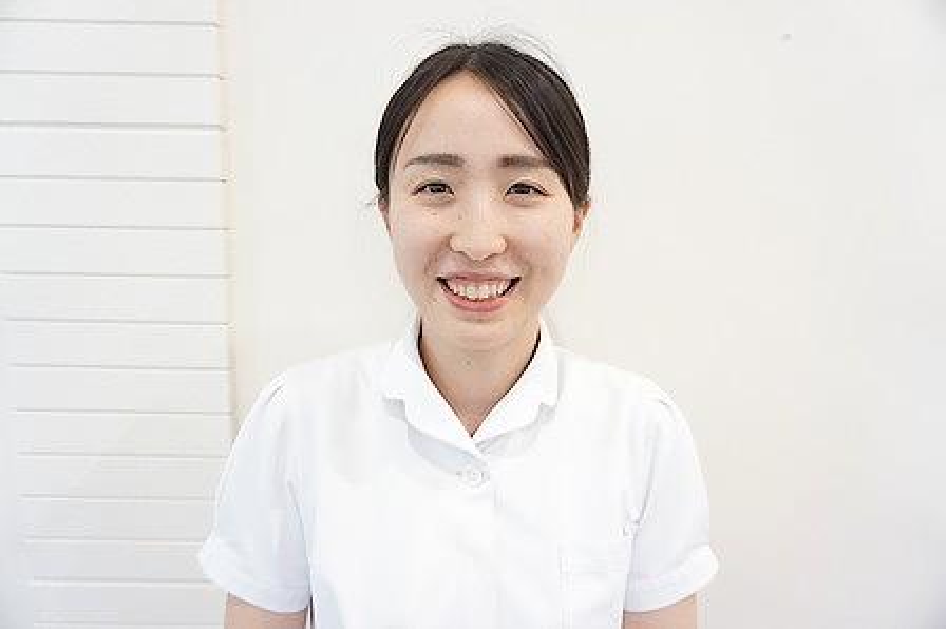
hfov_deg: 73.8
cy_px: 314
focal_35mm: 24
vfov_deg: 53.1
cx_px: 473
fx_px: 630
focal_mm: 16
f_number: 4
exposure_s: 1/60
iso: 1000
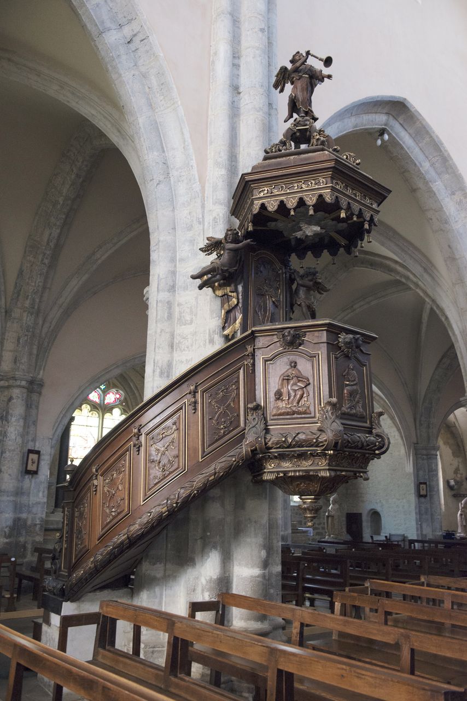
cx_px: 234
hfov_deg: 41.1
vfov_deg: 58.7
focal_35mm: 32
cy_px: 350
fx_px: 622
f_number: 4
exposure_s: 1/30
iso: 2800
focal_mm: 32
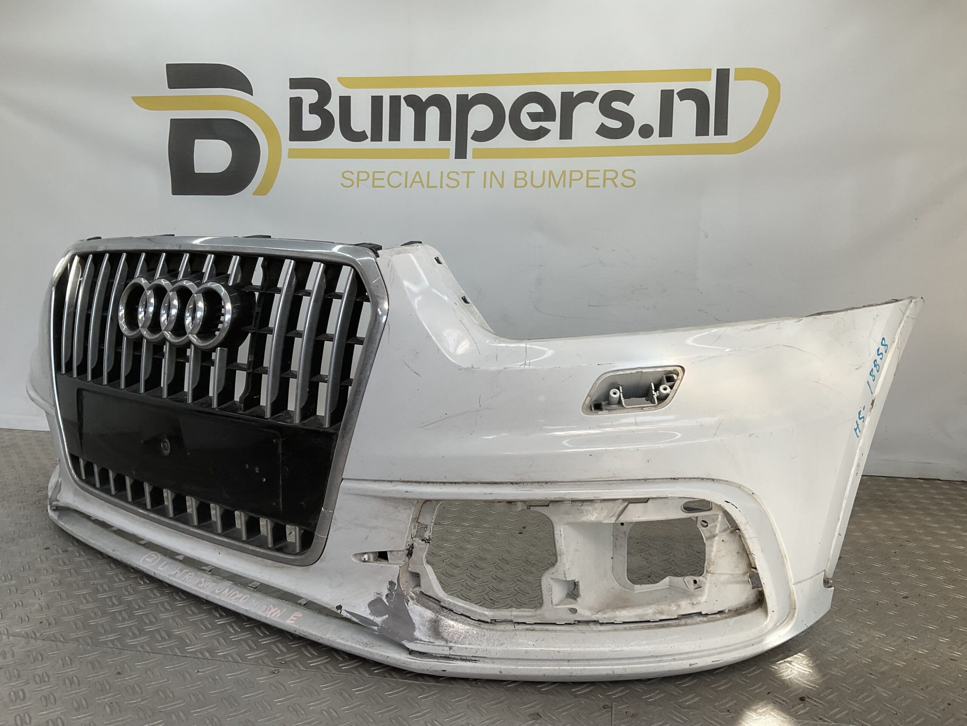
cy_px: 363
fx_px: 810
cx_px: 484
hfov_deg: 61.7
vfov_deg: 48.2
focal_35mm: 29
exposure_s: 1/300
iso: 16
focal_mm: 3
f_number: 1.8
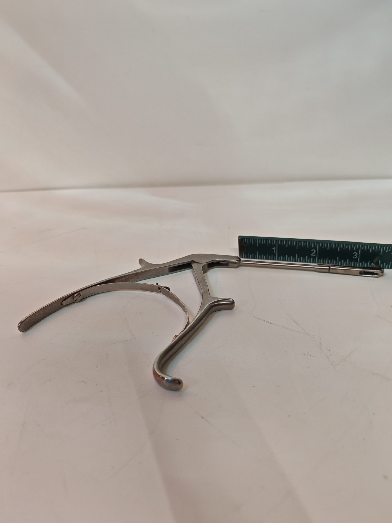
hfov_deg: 51.4
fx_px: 408
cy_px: 262
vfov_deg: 65.3
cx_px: 196
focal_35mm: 27
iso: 250
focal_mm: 6.83
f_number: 2
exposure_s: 1/100
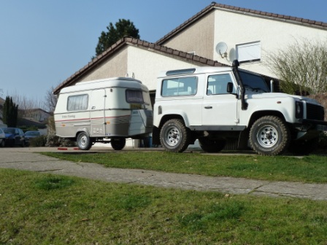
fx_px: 397
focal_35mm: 42
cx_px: 164
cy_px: 122
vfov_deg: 34.3
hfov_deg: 44.8
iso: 125
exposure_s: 1/500
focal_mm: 6.9
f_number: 5
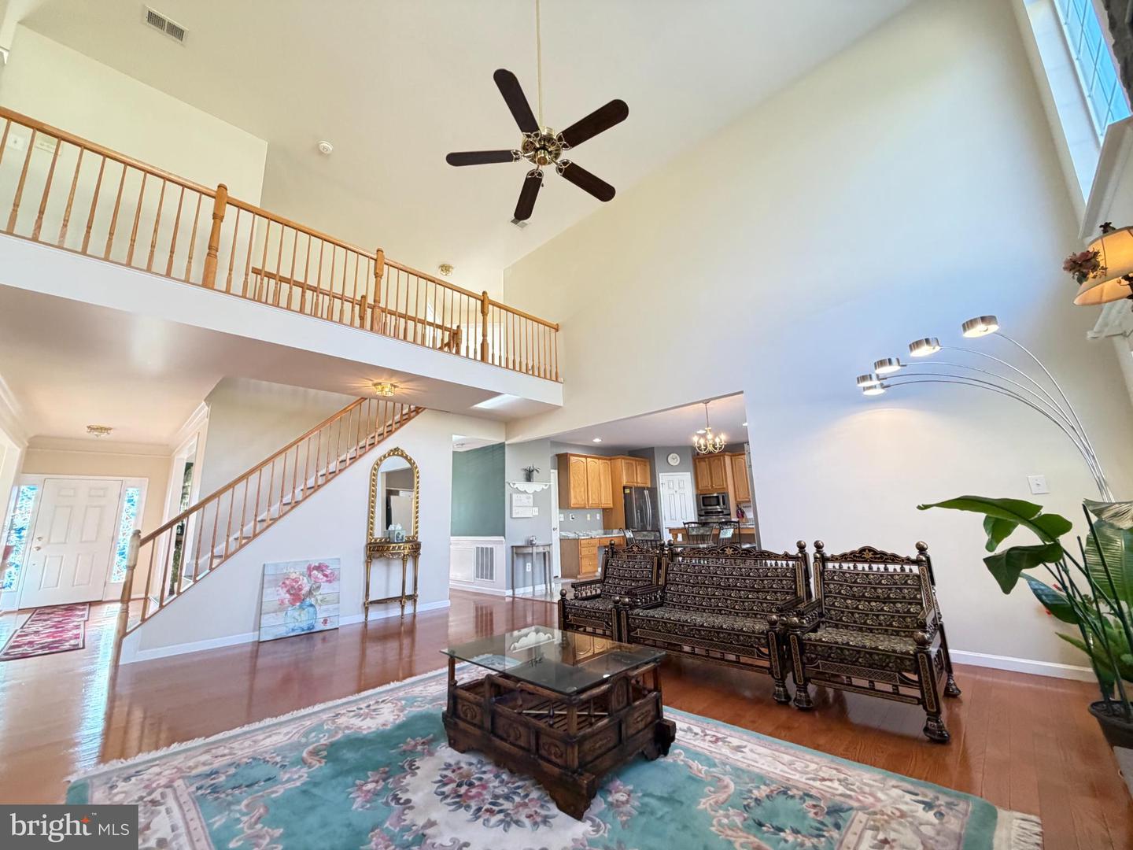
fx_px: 458
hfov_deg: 102.1
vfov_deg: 85.7
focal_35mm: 14
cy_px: 425
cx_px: 566
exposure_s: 1/60
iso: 400
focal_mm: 2.22
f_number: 2.2
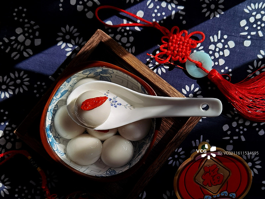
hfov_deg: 55.4
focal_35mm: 33
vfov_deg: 42.9
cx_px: 132
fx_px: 253
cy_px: 100
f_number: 1.9
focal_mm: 6.71
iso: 50
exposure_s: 1/6494
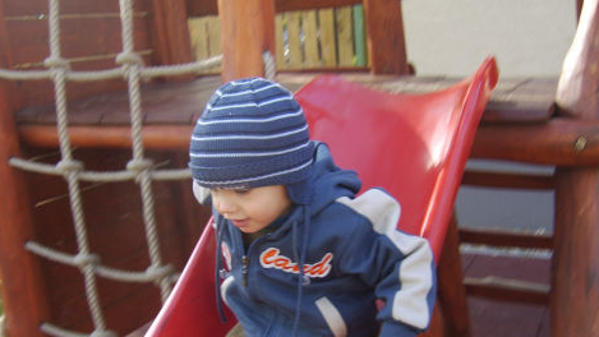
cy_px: 229
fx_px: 572
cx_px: 284
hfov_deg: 55.3
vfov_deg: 32.5
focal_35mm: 36
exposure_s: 1/162
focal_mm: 8.13
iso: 71
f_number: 4
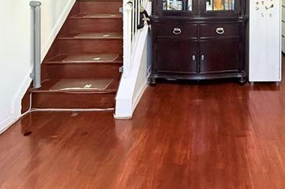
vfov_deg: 35.8
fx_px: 245
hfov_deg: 57.3
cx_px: 213
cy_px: -20
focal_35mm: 31
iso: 400
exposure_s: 1/60
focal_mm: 2.22
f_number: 2.2
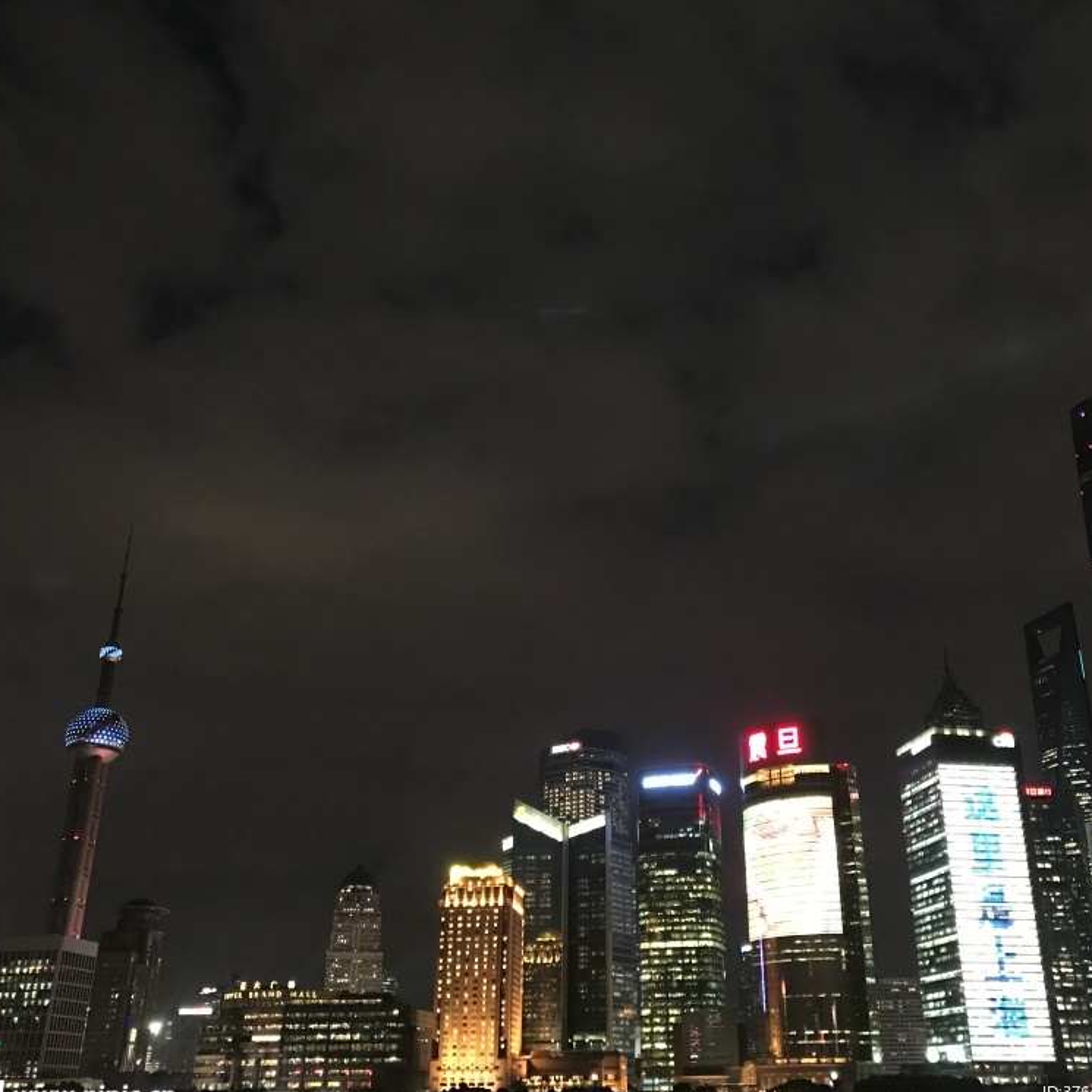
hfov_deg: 48.3
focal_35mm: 34
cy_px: 558
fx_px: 1213
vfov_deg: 48.4
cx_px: 616
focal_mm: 3.99
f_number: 1.8
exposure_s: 1/5
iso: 100
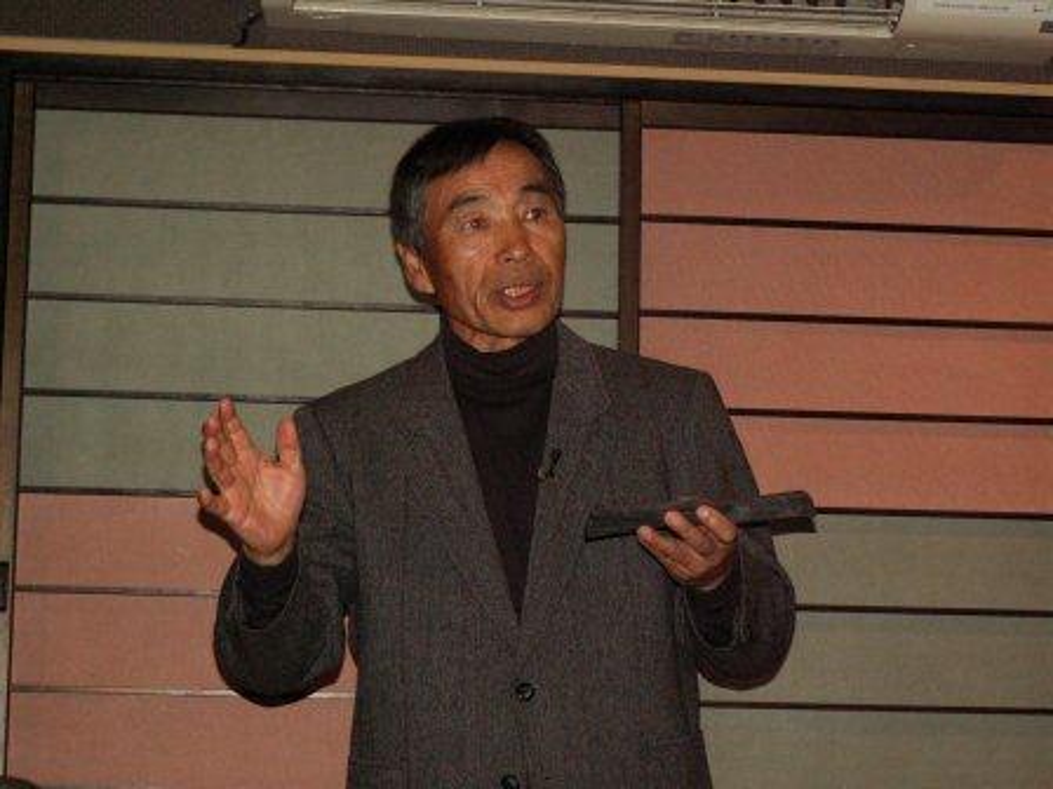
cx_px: 526
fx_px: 3103
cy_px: 394
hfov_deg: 19.3
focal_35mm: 102
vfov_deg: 14.5
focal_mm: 16.6
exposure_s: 1/40
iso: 160
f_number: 3.5
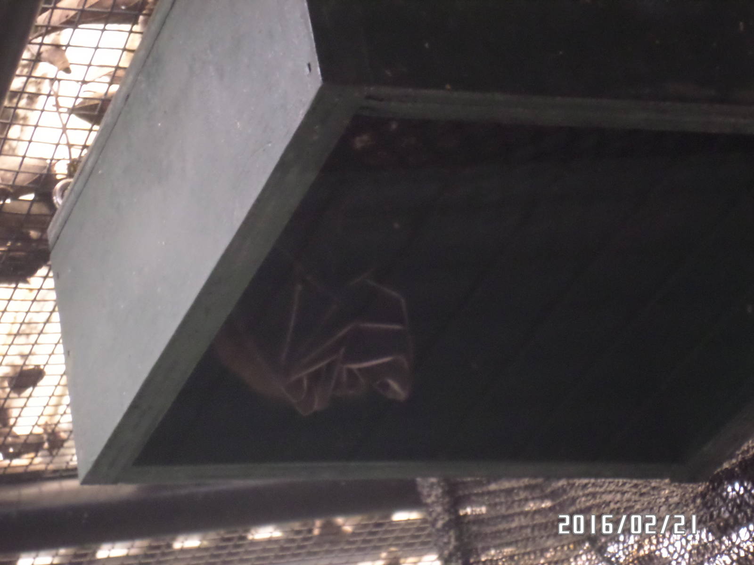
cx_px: 377
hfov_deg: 15.8
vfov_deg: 11.9
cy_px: 282
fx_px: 2723
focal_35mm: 125
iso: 640
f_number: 6.3
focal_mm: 22.5
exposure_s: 1/8
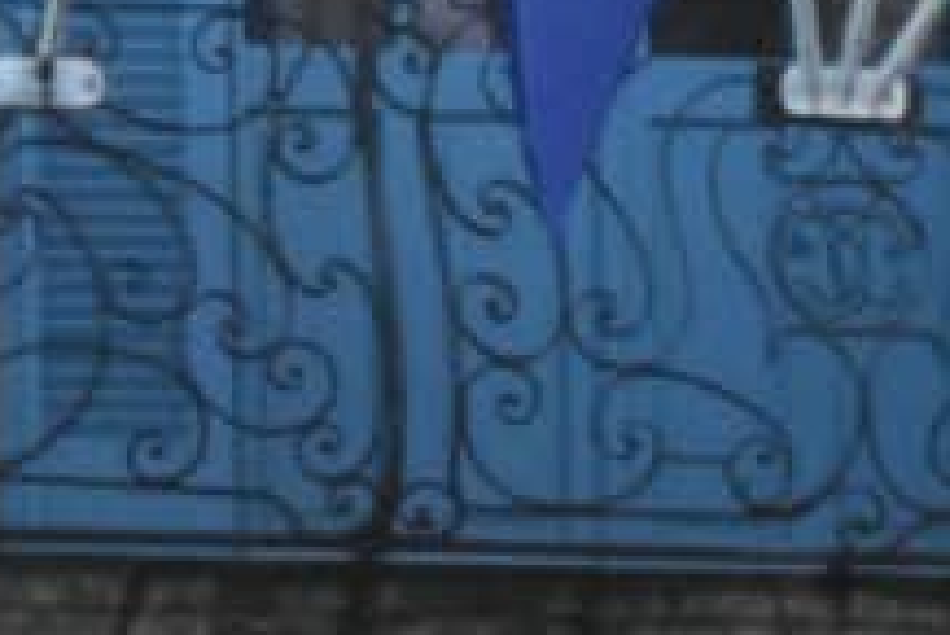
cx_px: 512
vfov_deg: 1.7
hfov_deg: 2.6
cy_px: -1075
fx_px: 21007
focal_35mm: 796
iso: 2200
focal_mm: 75
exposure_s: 1/125
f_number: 16
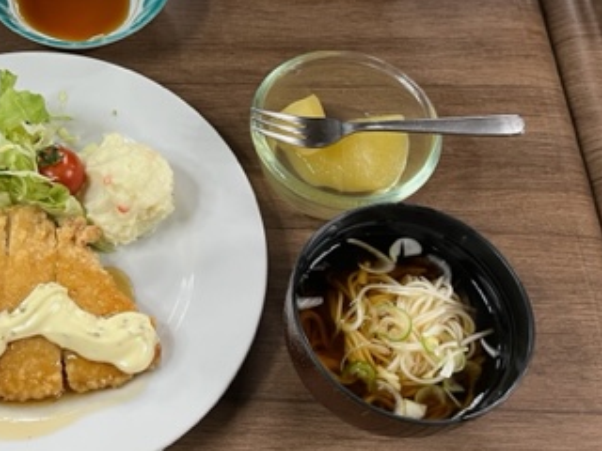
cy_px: 135
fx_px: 904
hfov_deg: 34.4
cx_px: 40
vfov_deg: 27.8
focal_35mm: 52
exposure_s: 1/60
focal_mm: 5.1
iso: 80
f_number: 1.6
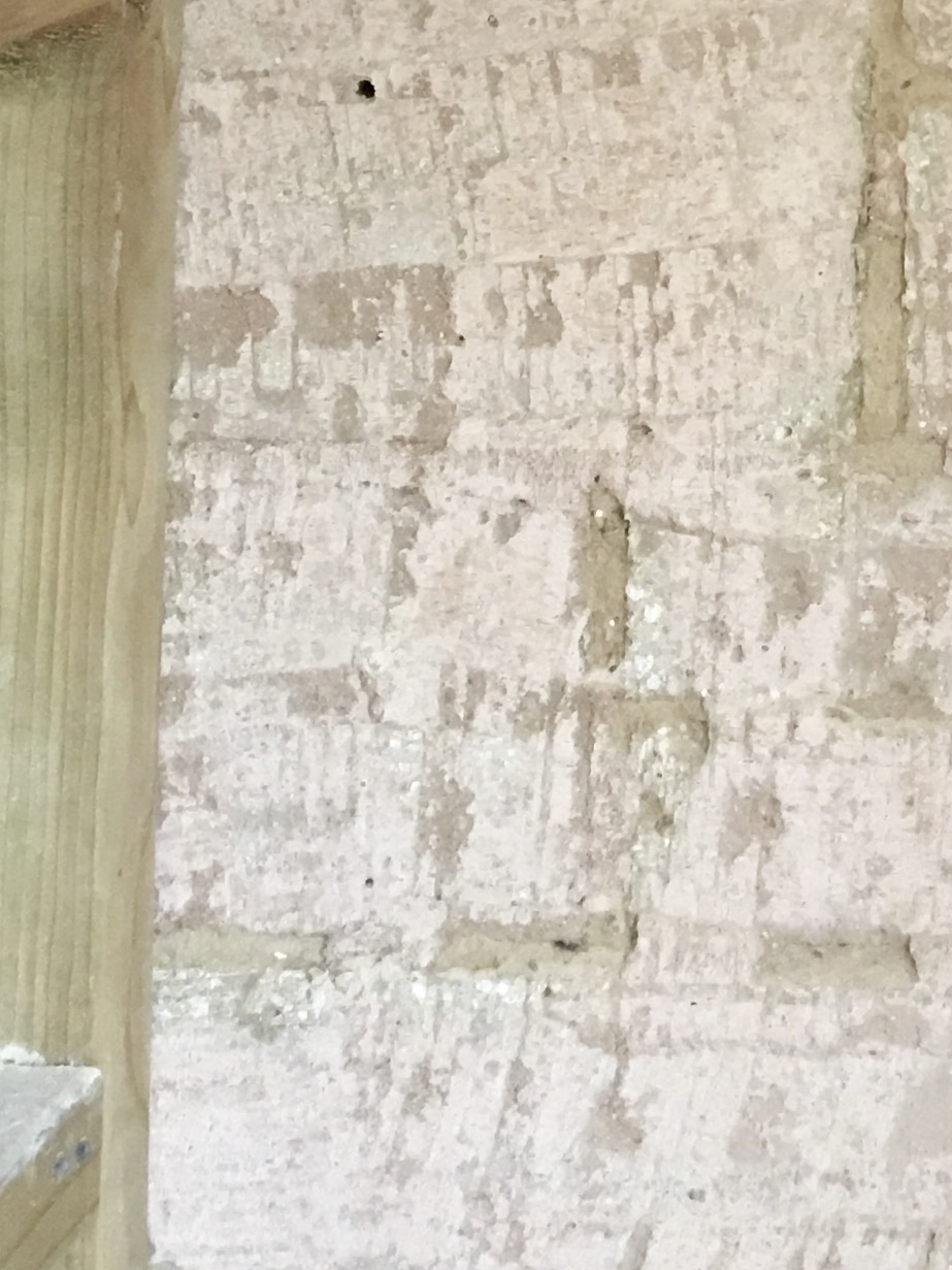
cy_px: -428
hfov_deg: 14.6
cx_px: 1370
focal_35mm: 95
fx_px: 3484
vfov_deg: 19.0
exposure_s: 1/17
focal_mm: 4.15
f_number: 2.2
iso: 100
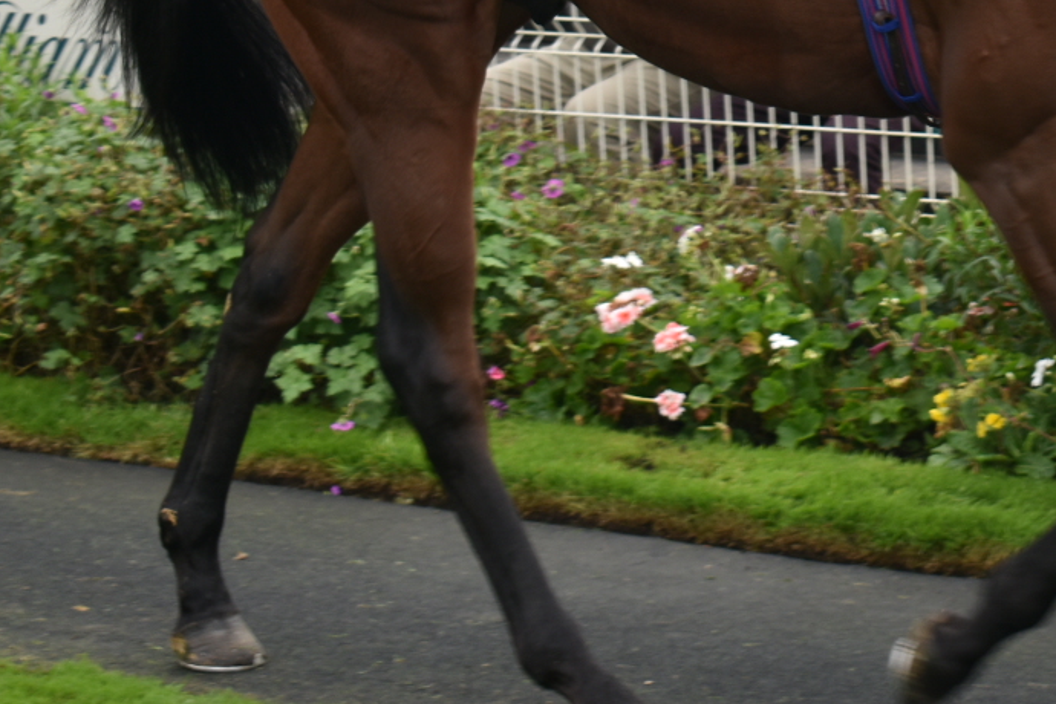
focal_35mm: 169
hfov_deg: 12.0
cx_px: 1108
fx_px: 4957
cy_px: -11
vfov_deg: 8.1
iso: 140
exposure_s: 1/125
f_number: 5.6
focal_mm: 48
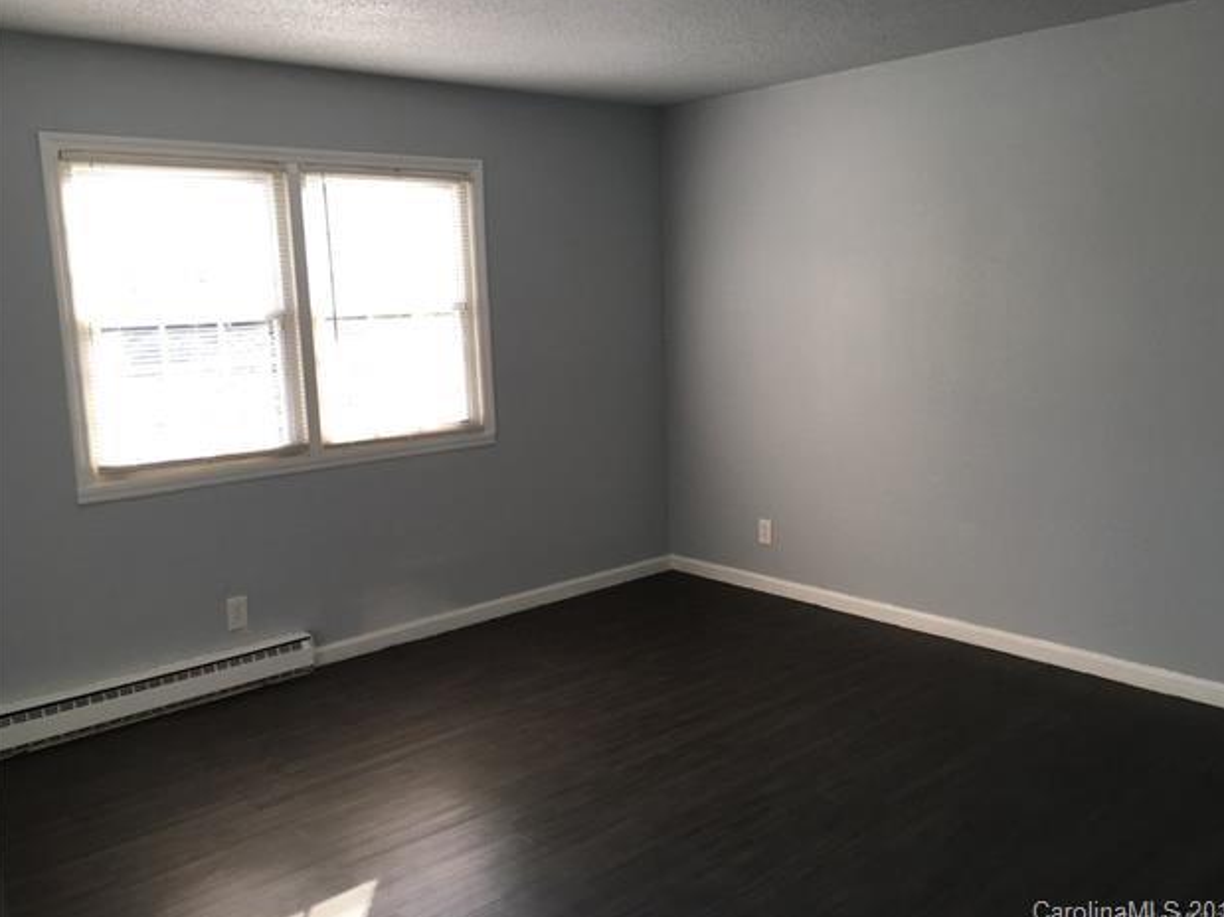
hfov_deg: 60.0
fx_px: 1061
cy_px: 457
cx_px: 627
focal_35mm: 30
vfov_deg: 46.8
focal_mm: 4.15
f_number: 2.2
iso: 40
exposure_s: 1/120
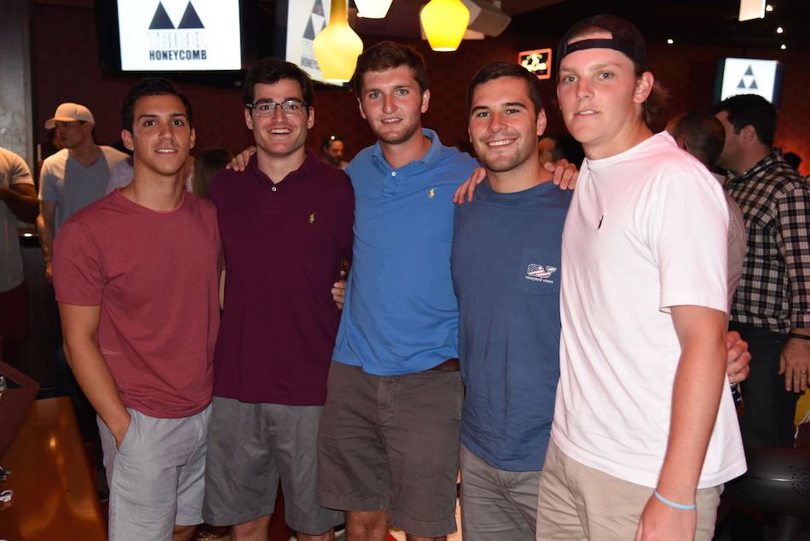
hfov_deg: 42.7
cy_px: 270
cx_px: 405
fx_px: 1035
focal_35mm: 46
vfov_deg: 29.3
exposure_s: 1/40
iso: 1600
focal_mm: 46
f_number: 4
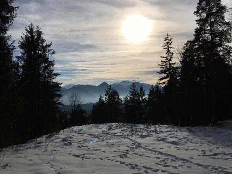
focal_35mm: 29
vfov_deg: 48.2
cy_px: 87
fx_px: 194
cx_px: 116
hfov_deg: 61.7
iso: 25
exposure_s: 1/8547
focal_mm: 4.15
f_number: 2.2
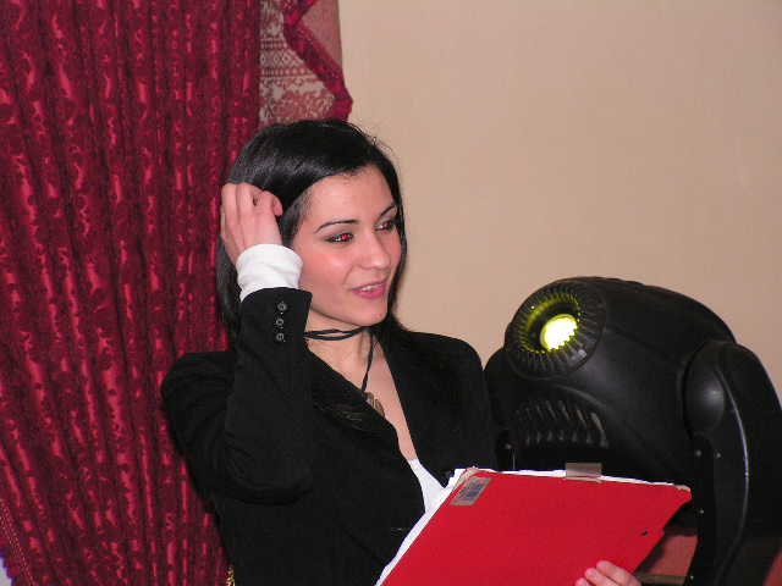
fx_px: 3072
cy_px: 293
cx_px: 391
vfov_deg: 10.9
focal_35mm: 136
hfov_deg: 14.5
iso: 200
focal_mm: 22.8
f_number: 3.4
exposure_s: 1/160
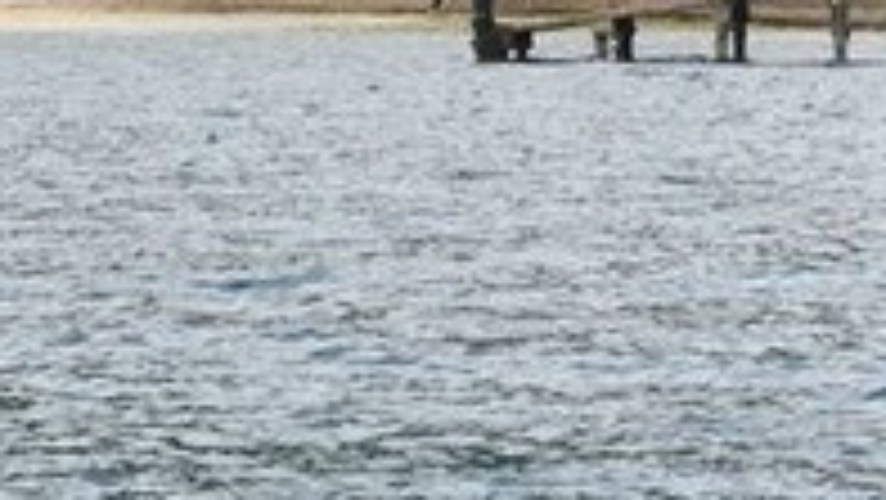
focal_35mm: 119
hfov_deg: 17.7
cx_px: 814
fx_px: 2797
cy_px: -196
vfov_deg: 10.0
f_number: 14
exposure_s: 1/800
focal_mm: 35
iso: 2200
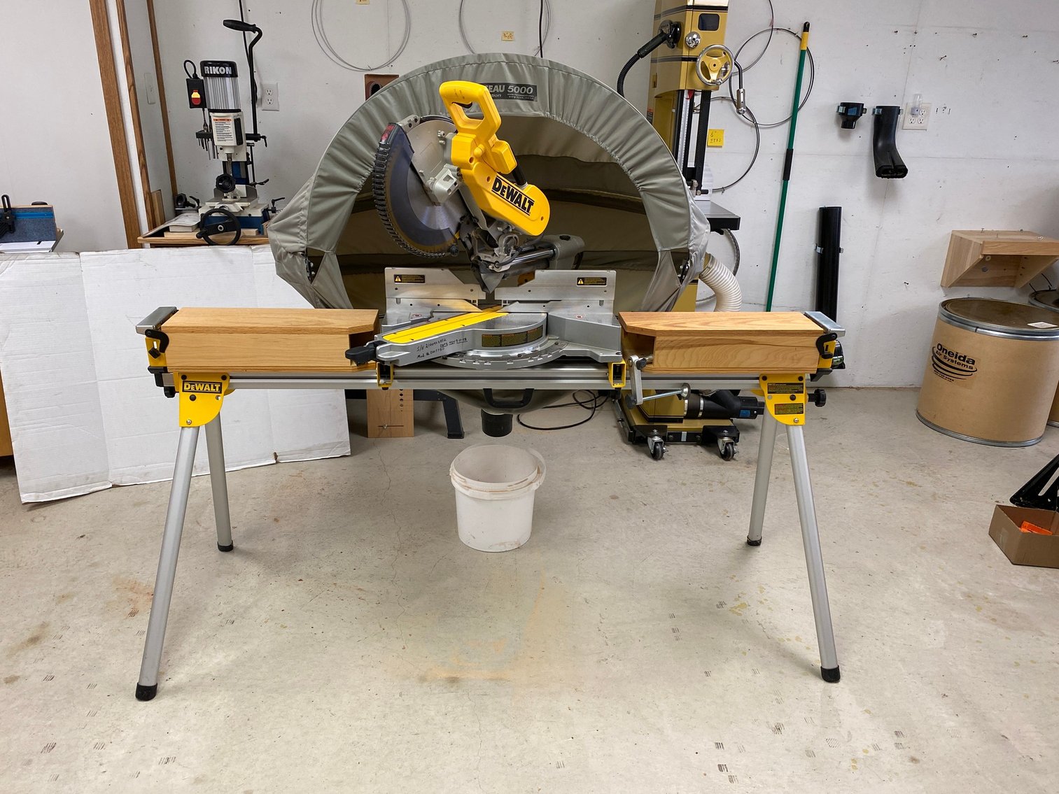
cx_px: 530
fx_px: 795
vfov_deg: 53.1
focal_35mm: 26
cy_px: 397
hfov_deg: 67.3
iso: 100
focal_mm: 4.25
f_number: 1.8
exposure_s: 1/120
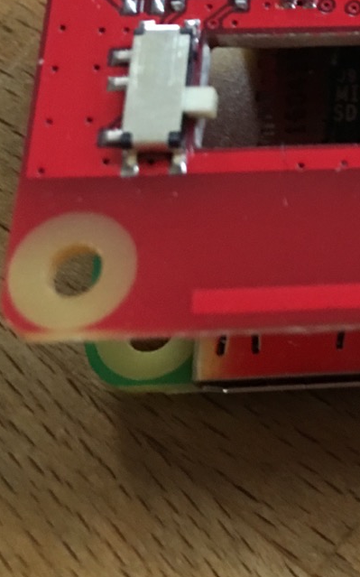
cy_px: 113
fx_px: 1210
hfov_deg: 14.7
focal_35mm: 77
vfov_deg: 26.3
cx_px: 655
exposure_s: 1/10
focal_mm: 4.15
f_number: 2.2
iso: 100
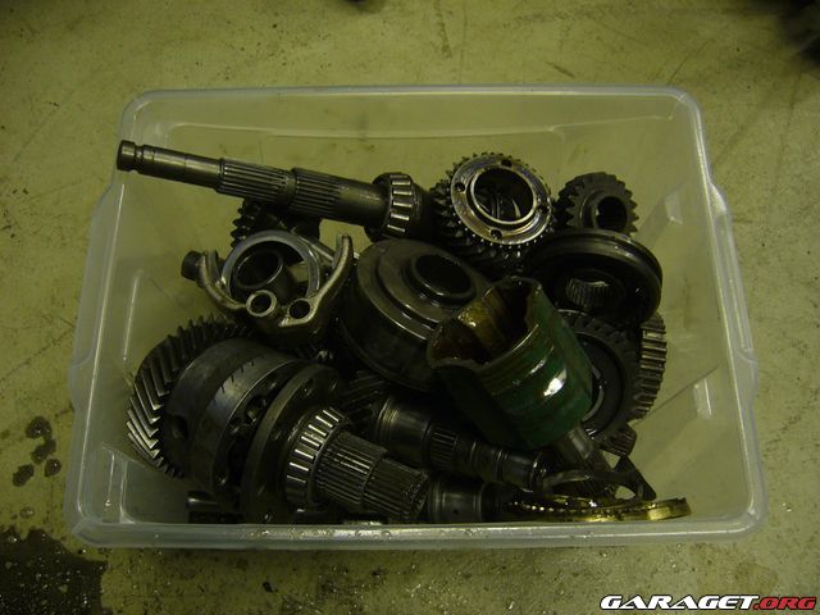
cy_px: 308
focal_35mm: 35
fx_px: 829
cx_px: 410
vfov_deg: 40.7
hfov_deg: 52.6
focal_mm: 5.8
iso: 80
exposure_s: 1/8
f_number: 2.8
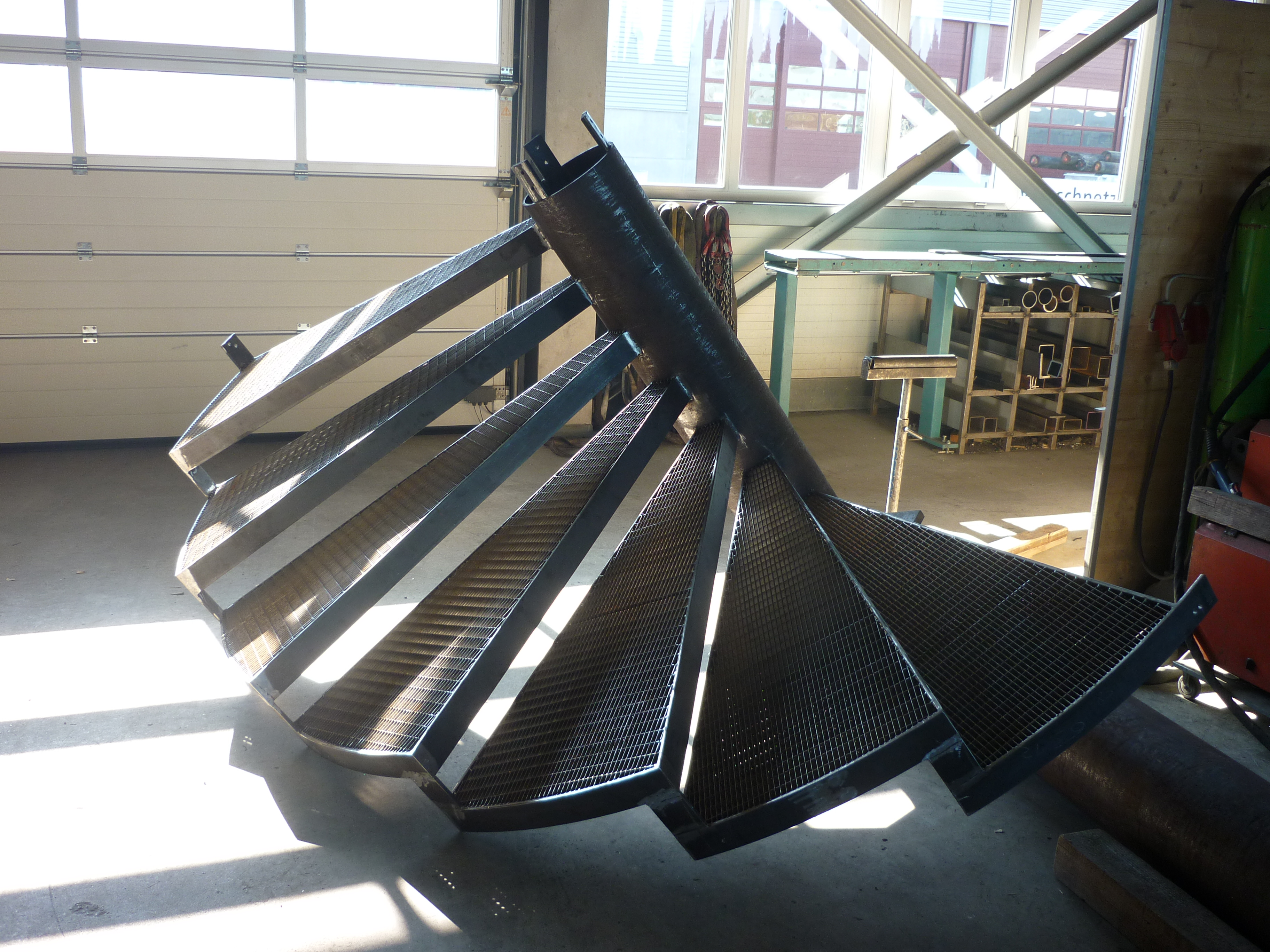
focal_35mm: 33
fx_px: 1211
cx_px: 635
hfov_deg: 55.4
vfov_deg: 42.9
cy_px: 476
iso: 80
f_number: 2.8
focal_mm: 5.5
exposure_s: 1/50
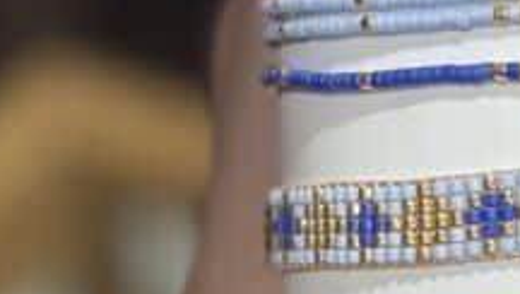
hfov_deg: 8.0
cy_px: 243
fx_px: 3699
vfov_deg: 4.5
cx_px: 551
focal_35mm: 268
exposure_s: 1/148
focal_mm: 5.96
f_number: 1.6
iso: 32
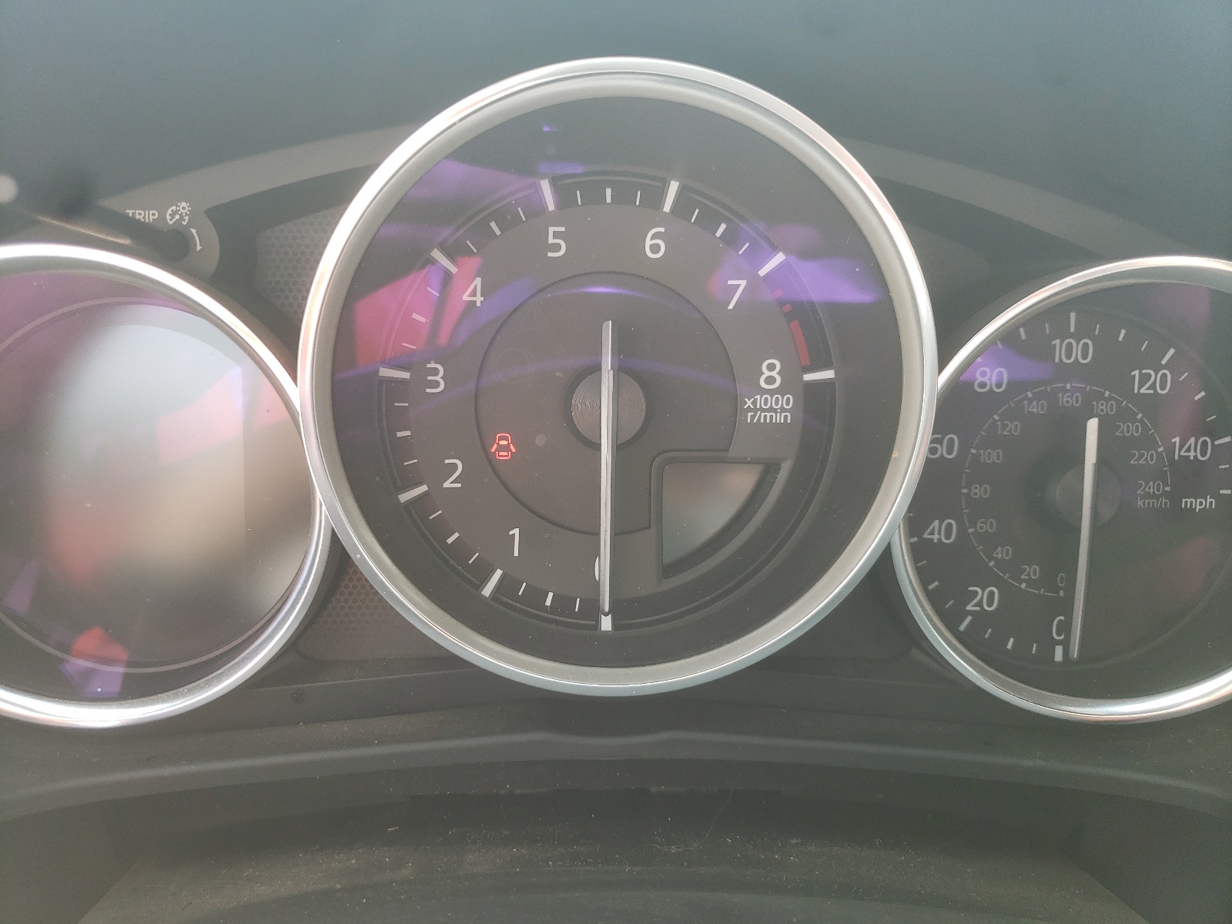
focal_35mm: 26
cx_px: 616
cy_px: 462
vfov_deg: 53.1
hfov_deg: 67.3
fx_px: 925
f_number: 1.5
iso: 50
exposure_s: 1/122
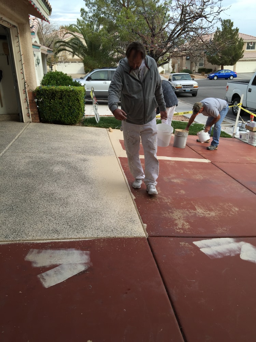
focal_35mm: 29
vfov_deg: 61.7
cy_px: 171
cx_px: 128
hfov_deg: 48.2
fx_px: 286
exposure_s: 1/732
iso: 32
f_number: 2.2
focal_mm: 4.15
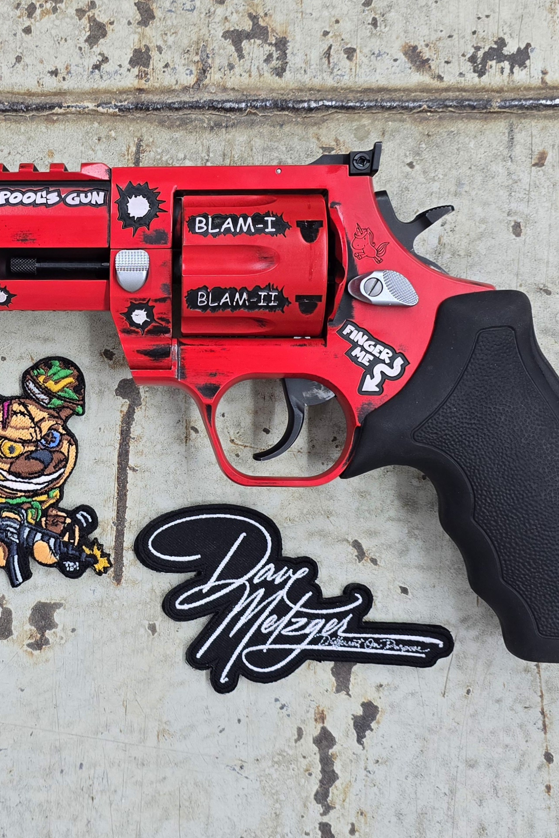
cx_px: 94
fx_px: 768
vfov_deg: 57.2
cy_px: 412
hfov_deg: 38.2
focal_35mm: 33
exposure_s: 1/120
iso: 160
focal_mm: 6.3
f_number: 1.7
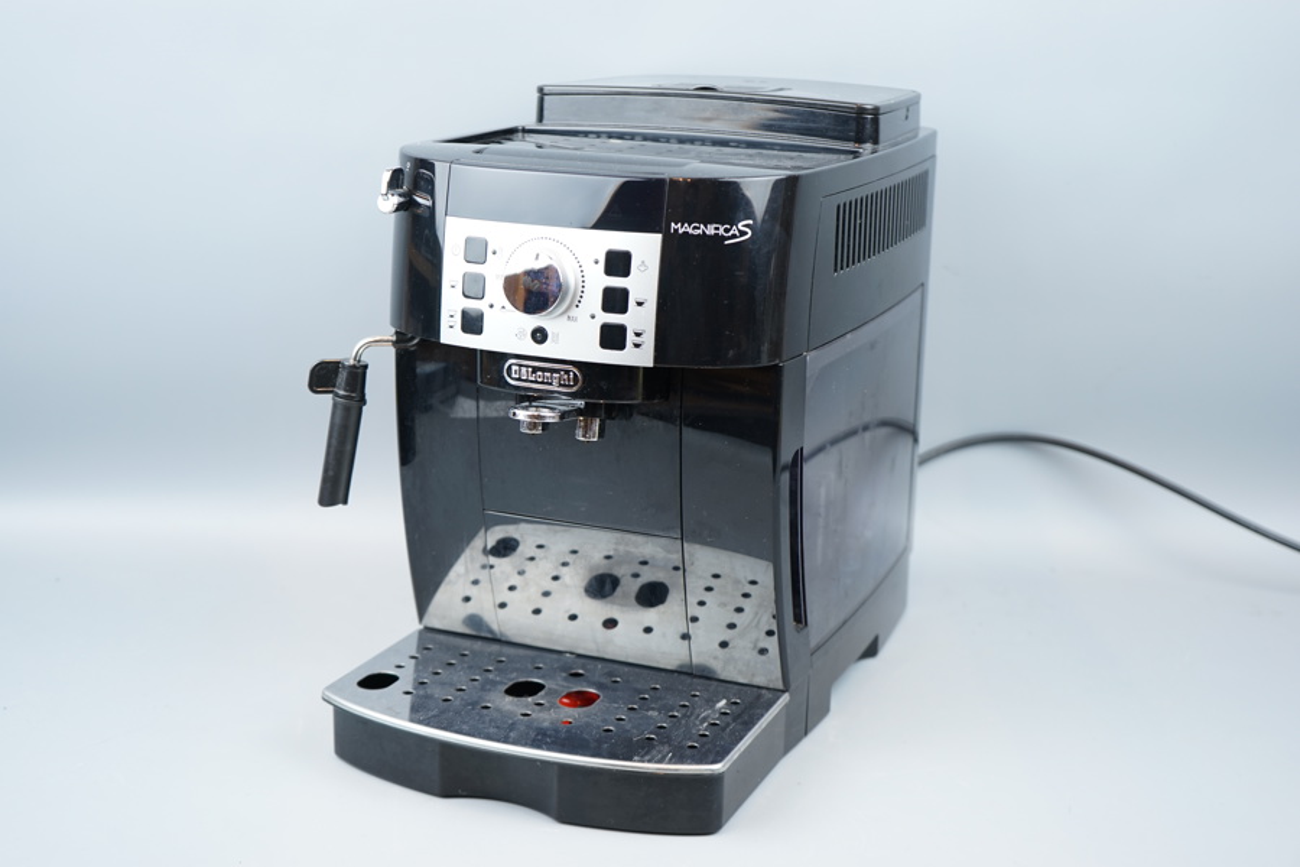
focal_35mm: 49
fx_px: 1769
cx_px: 650
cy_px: 434
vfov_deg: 27.5
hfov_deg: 40.3
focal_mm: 49
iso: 320
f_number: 4.5
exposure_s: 1/60
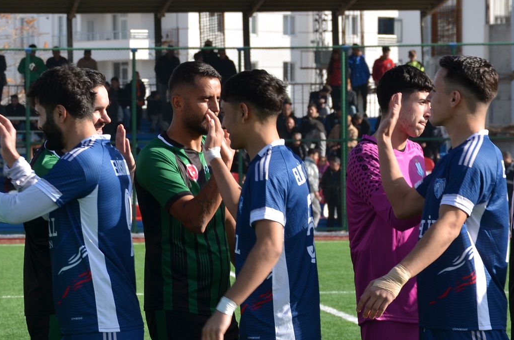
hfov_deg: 8.8
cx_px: 118
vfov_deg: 5.9
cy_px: 153
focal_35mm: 233
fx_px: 3320
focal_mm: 80
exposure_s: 1/250
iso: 100
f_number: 8
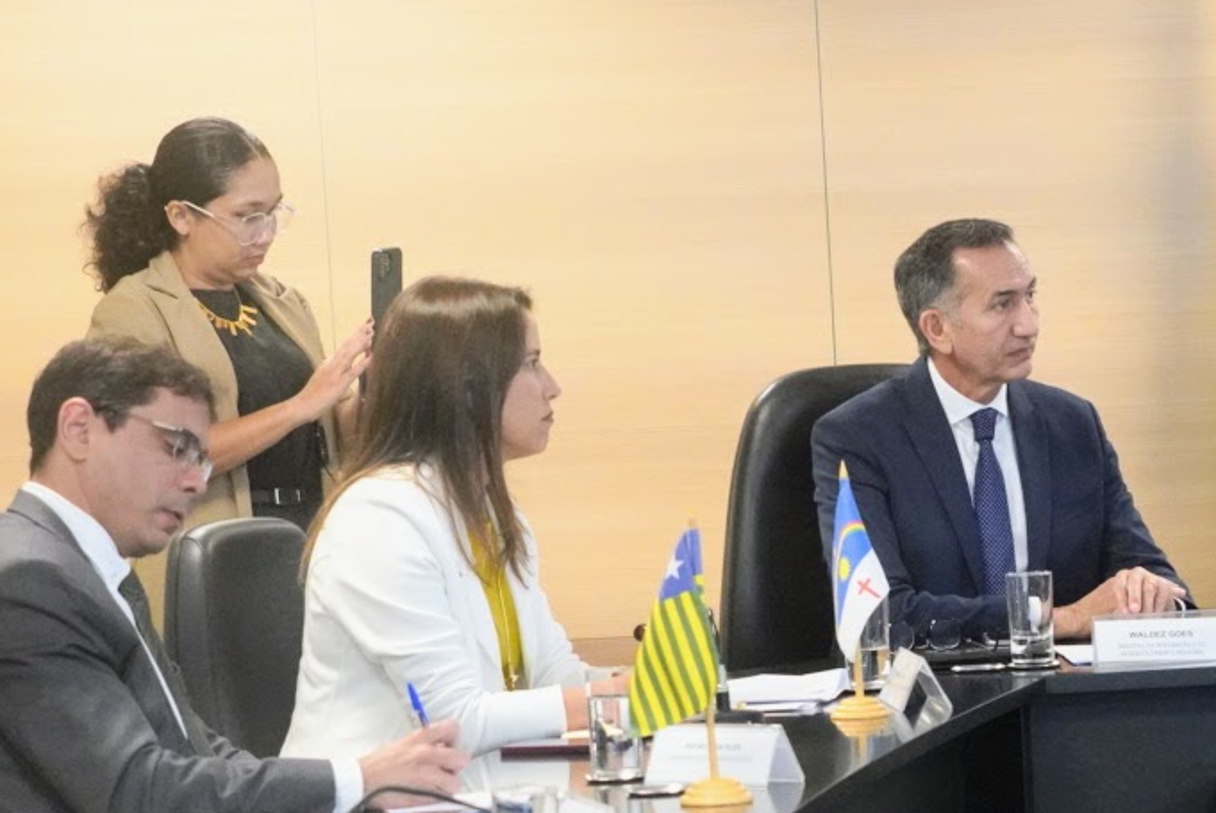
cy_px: 902
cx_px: 1348
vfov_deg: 8.2
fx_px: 5610
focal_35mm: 166
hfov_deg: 12.2
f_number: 4.5
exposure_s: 1/200
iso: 6400
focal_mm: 70
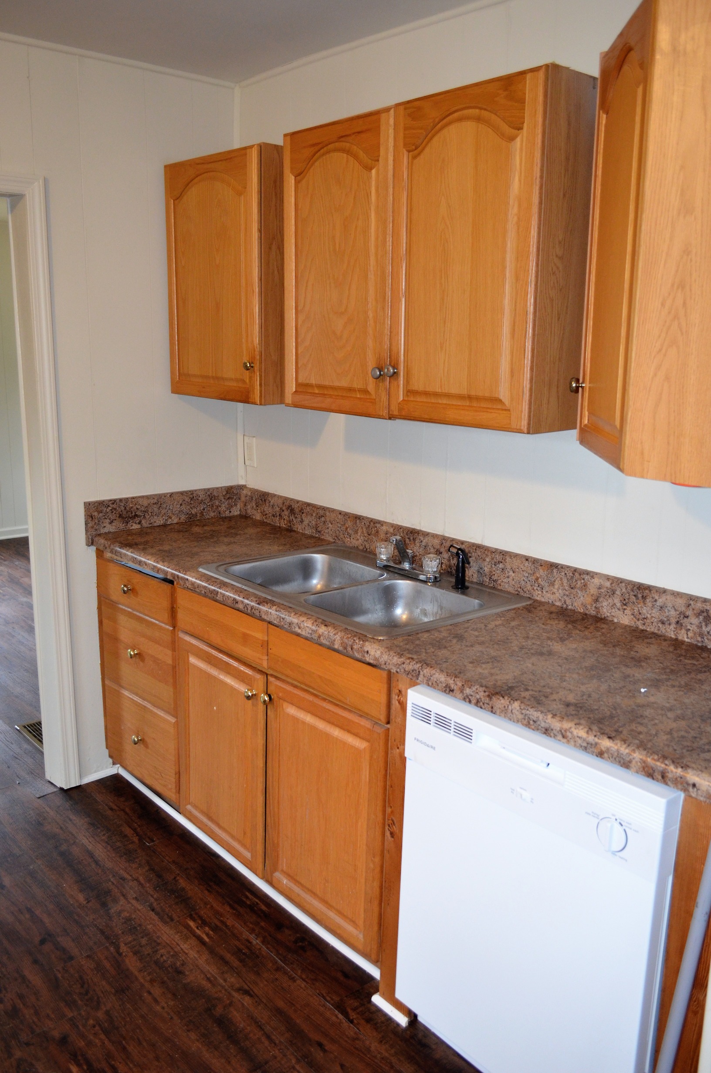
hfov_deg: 43.4
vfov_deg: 62.0
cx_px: 356
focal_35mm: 30
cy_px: 536
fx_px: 893
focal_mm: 20
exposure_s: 1/60
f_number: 3.8
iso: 1400
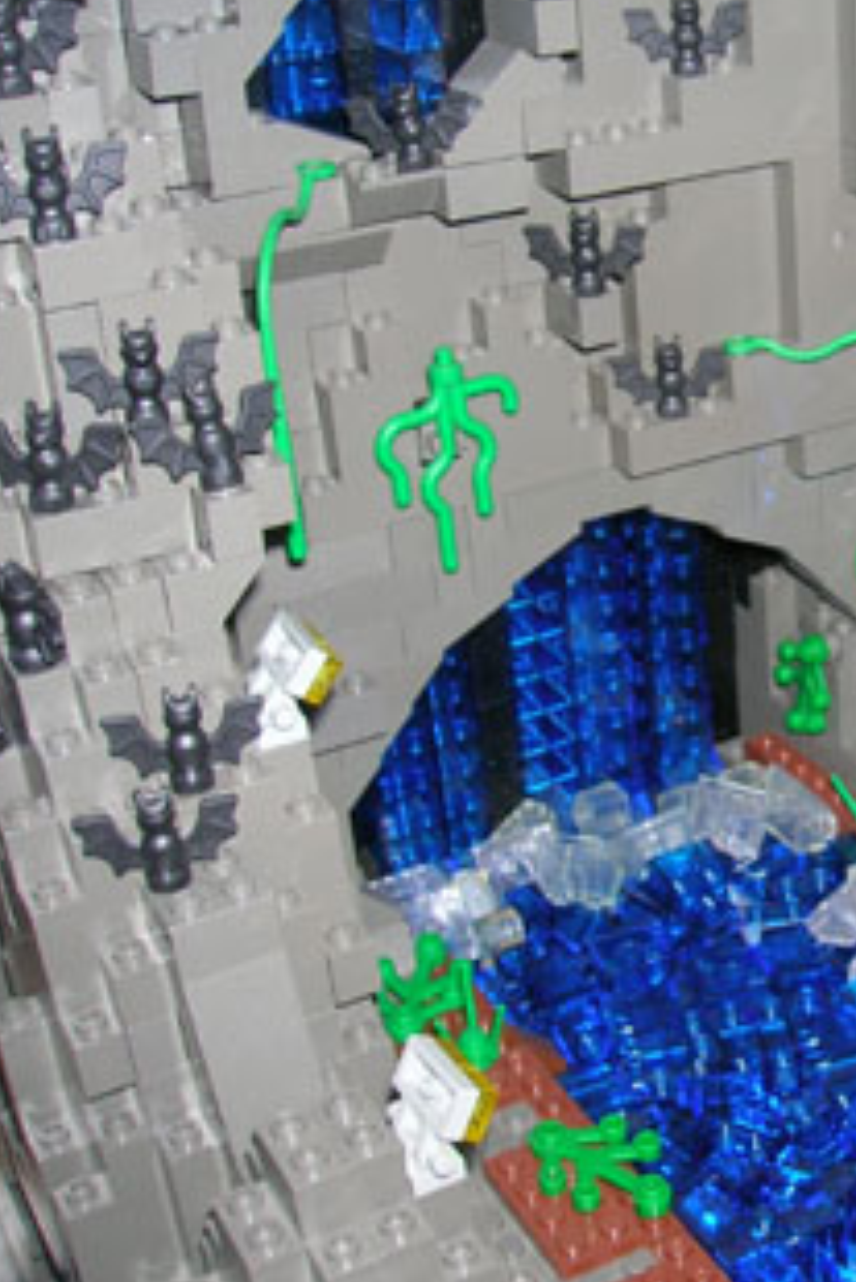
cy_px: 544
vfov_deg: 35.0
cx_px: 972
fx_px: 2031
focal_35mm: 57
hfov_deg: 22.3
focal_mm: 5.7
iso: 50
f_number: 4.9
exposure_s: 1/60.1
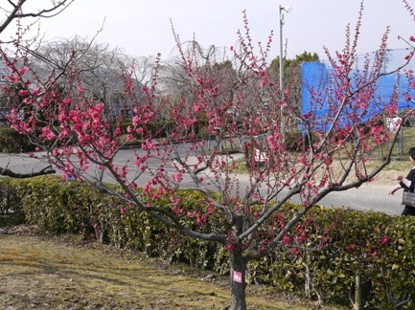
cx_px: 208
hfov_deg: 54.0
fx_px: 407
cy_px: 155
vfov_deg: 41.7
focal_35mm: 34
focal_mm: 17
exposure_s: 1/320
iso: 100
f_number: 6.3
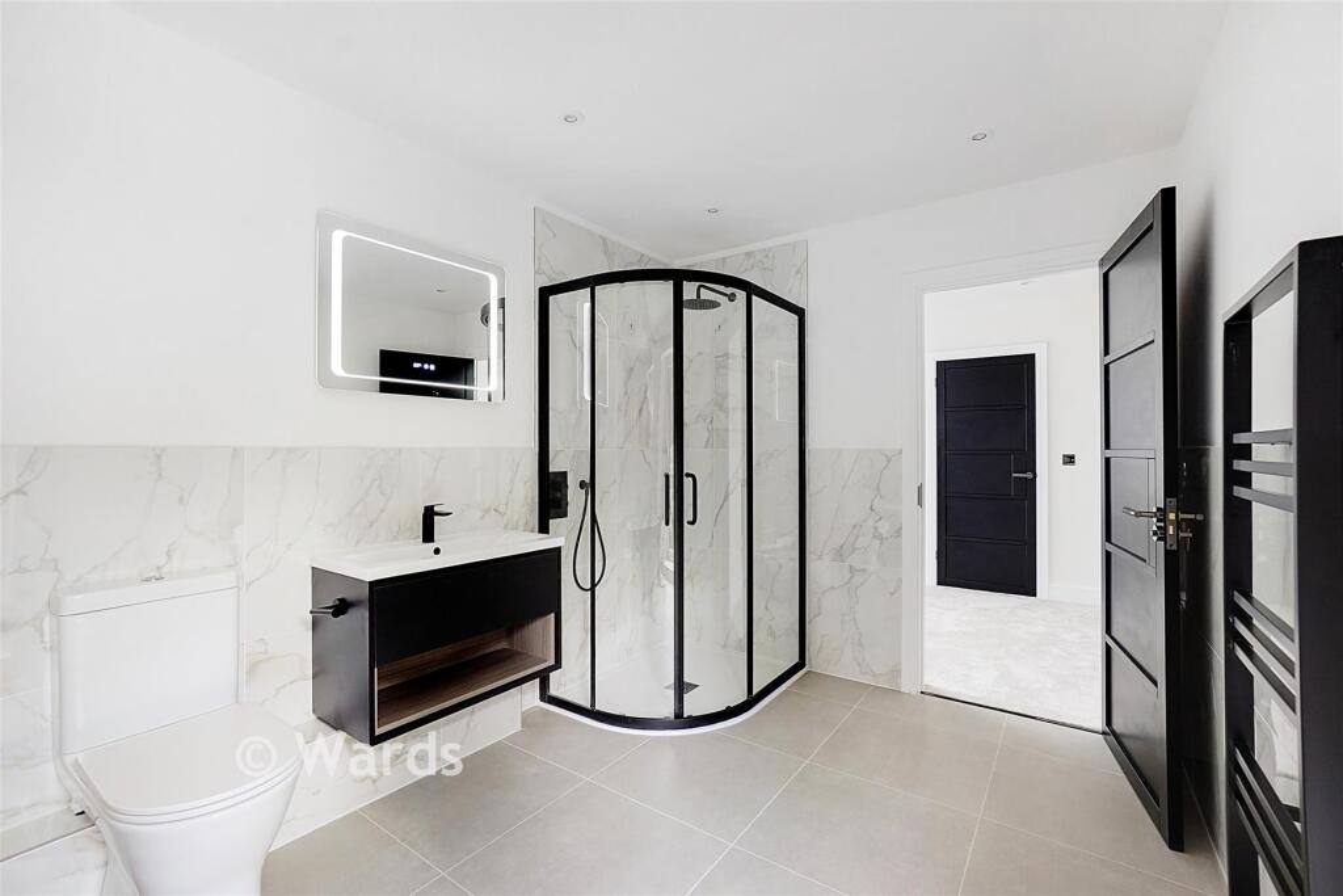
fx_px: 560
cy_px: 448
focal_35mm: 15
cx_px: 672
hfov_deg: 100.4
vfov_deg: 77.3
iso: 800
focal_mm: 10
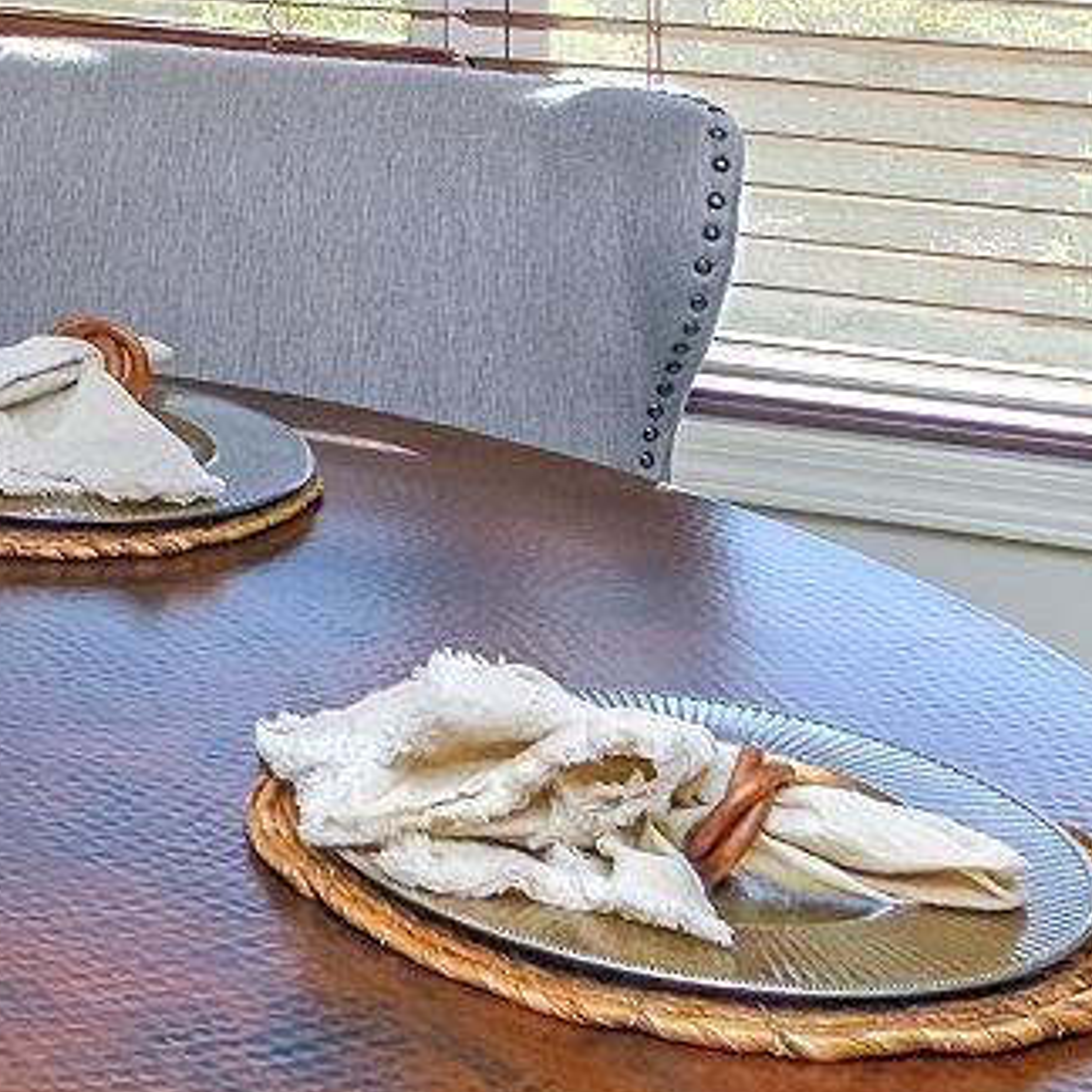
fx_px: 2998
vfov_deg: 18.8
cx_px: -782
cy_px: -413
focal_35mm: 84
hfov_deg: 17.4
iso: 320
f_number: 7.1
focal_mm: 11
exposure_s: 1/125
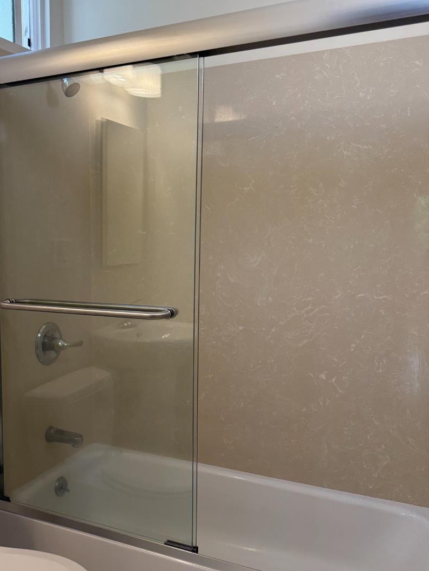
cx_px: 128
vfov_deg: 53.8
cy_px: 319
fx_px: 562
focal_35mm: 34
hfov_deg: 41.0
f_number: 1.78
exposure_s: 1/120
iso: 125
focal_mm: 6.76
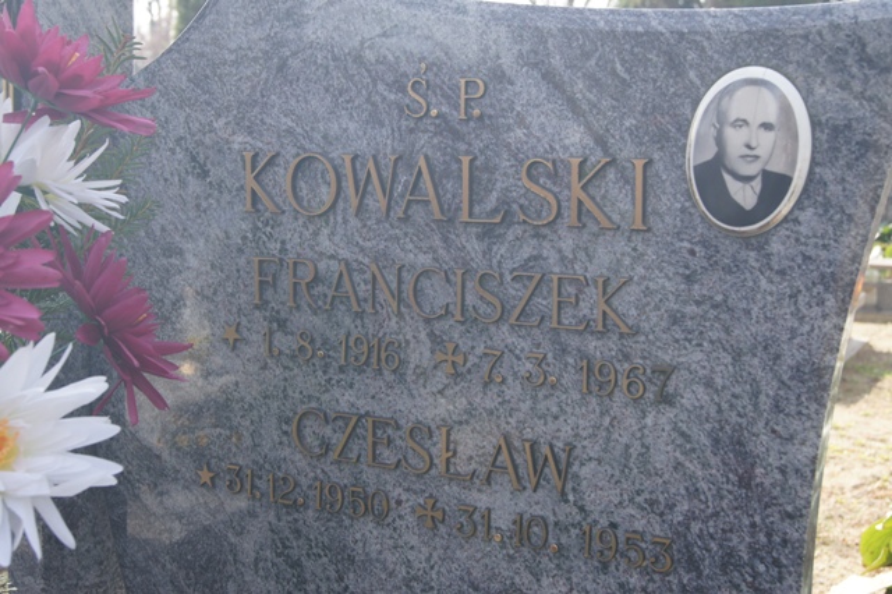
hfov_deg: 43.6
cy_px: 297
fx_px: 1114
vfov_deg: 29.8
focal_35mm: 45
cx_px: 446
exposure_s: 1/160
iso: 200
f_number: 7.1
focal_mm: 30
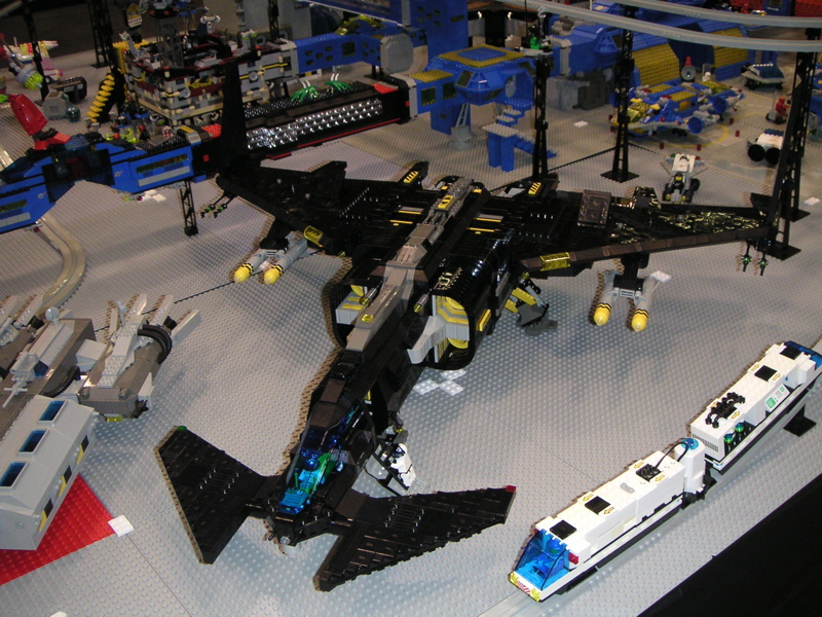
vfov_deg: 37.7
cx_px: 411
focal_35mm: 38
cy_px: 308
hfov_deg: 49.0
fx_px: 902
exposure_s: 1/45
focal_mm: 6
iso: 160
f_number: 2.8
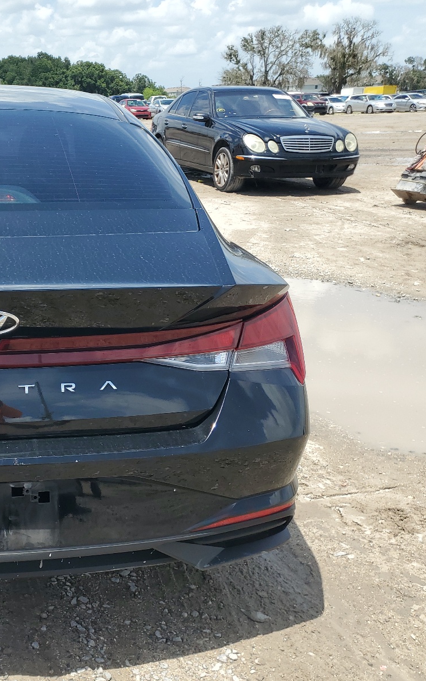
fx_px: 687
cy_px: 340
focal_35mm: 37
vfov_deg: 52.7
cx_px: 15
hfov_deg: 32.1
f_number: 1.5
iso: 50
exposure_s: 1/2500
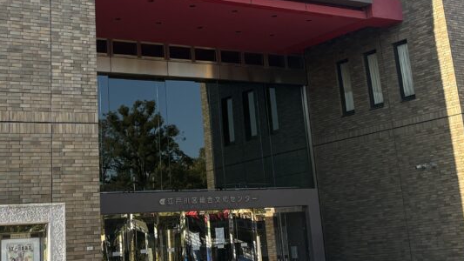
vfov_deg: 17.3
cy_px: -10
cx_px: 221
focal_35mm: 68
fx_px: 837
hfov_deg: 31.0
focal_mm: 5.96
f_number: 1.6
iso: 50
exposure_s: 1/1032
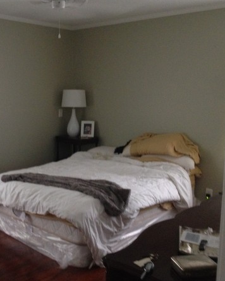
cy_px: 140
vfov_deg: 40.4
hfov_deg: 32.4
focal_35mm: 46
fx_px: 383
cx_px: 73
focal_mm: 4.28
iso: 400
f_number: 2.4
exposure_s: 1/15
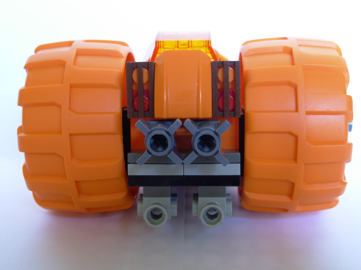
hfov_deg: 33.2
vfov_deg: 25.2
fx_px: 605
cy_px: 135
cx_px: 180
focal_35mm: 58
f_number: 3.3
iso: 73
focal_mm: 9.5
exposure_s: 1/5.7
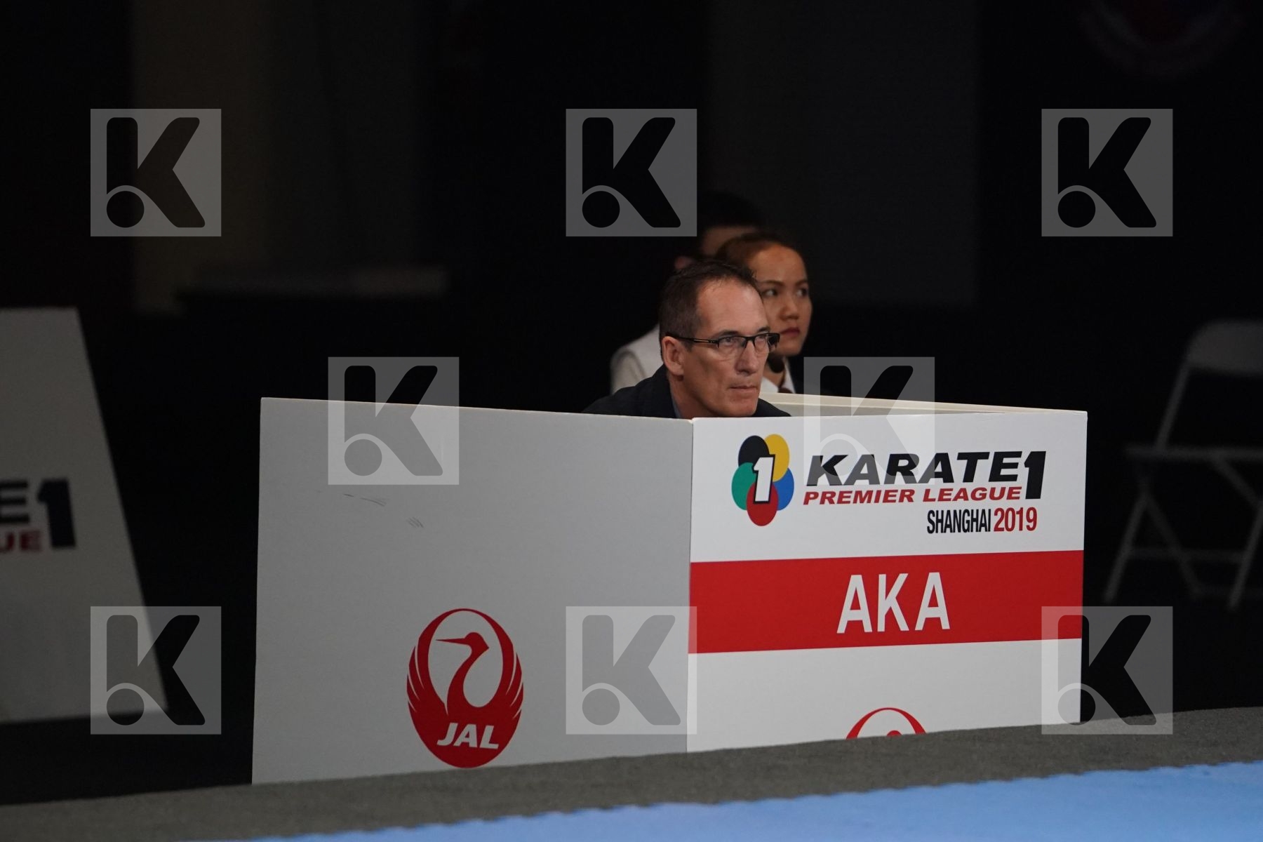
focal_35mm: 300
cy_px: 421
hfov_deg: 6.9
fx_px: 10524
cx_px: 632
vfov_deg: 4.6
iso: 4000
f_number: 2.8
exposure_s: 1/1000
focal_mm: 200
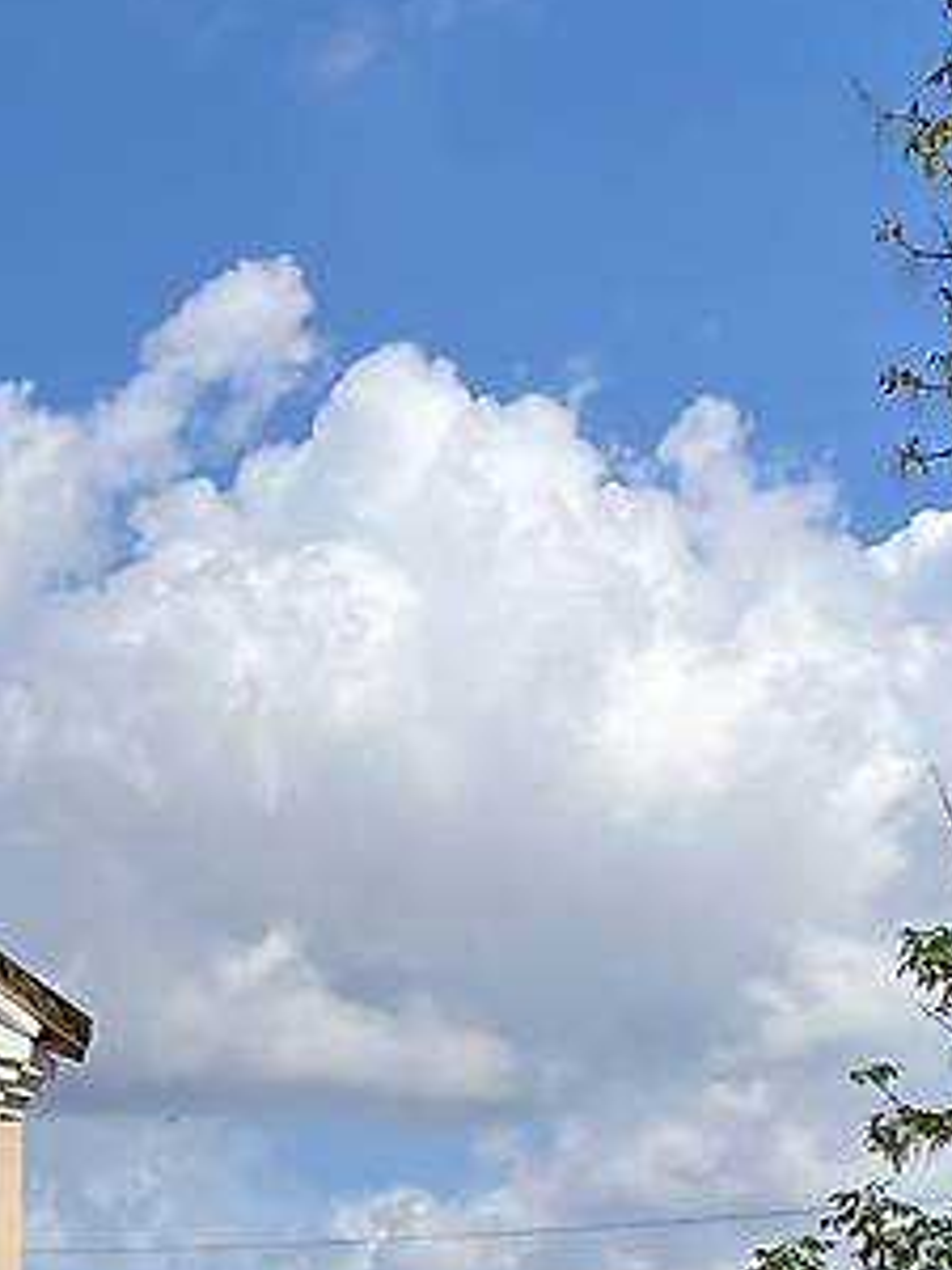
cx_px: -787
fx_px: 3814
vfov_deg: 18.7
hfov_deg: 12.9
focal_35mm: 104
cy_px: 995
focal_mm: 4.25
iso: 32
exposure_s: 1/3984
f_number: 1.8
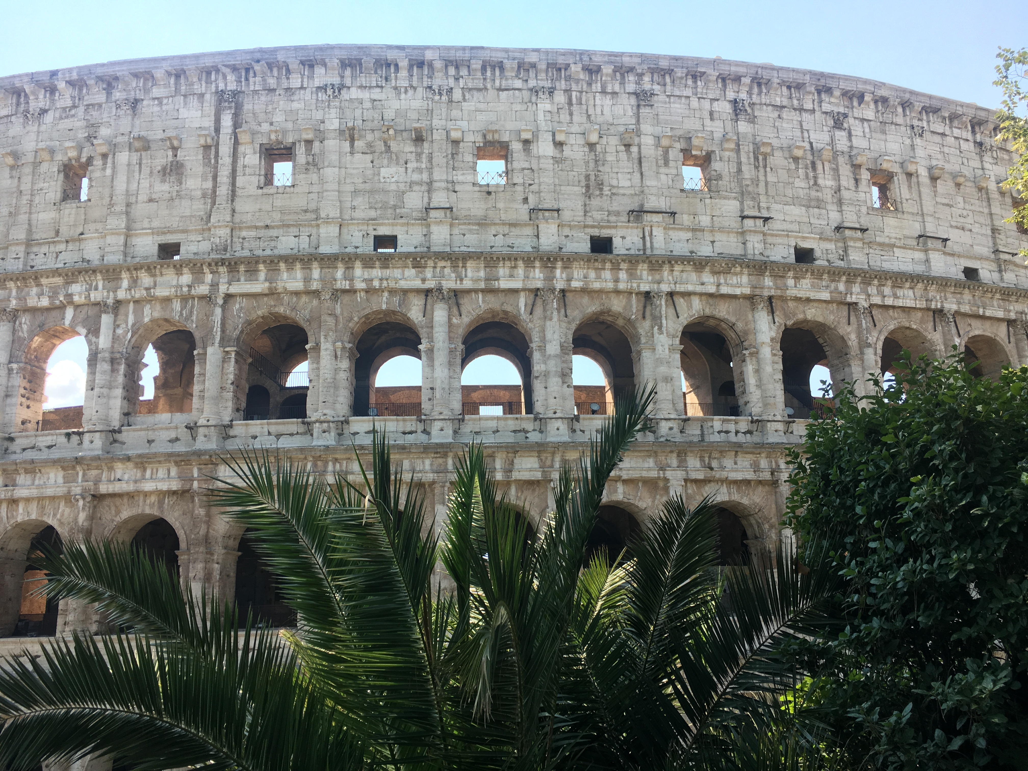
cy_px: 386
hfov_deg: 61.7
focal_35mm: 29
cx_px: 514
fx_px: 861
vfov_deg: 48.2
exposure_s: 1/370
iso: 25
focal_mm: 4.15
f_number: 2.2
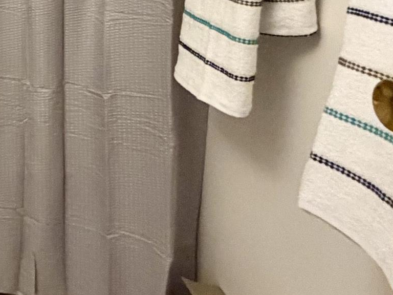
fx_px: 636
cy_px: -85
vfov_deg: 23.2
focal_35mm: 56
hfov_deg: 23.0
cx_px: -275
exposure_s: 1/60
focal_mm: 2.22
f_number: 2.2
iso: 500
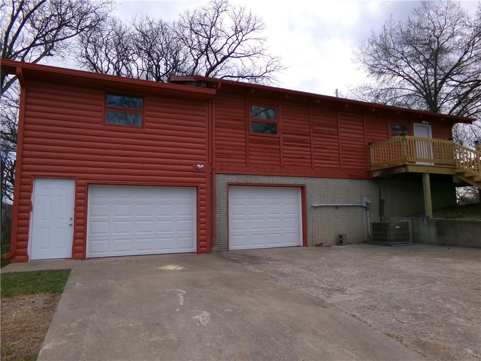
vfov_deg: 56.8
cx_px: 240
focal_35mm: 24
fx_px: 333
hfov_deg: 71.6
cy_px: 180
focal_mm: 4.3
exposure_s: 1/400
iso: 100
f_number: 3.7
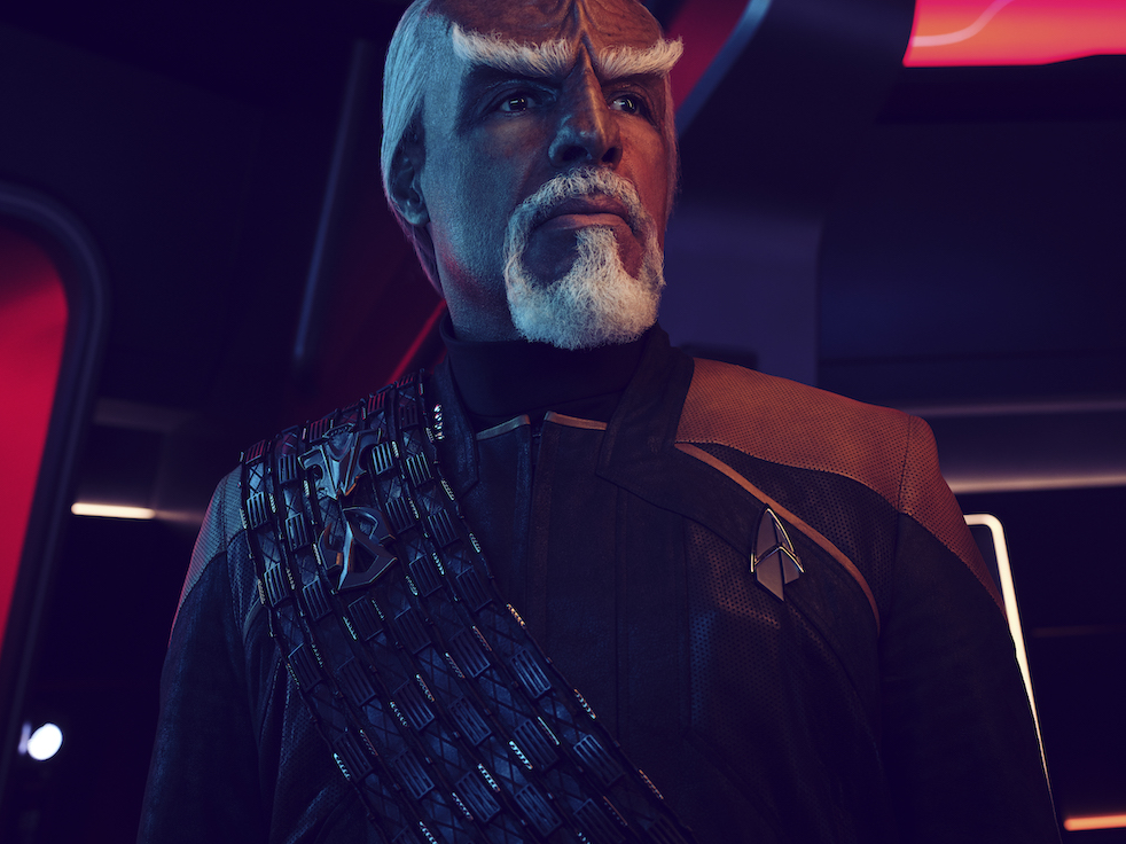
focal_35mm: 44
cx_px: 519
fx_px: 1431
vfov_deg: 32.9
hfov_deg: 42.9
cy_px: 421
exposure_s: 1/125
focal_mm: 45
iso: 1600
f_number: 5.6
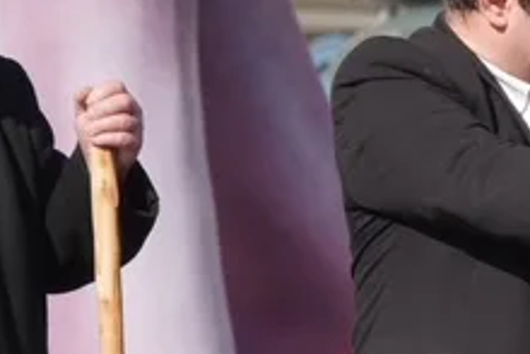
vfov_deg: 1.6
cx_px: 759
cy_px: 241
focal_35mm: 845
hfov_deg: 2.4
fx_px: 12448
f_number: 9
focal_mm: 194
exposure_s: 1/200
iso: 125
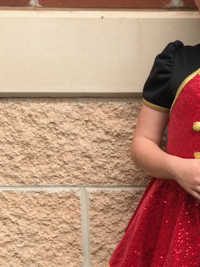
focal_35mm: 134
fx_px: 1033
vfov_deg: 14.6
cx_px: 234
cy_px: 212
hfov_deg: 10.9
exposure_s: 1/189
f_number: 2.8
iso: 20
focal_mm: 6.6
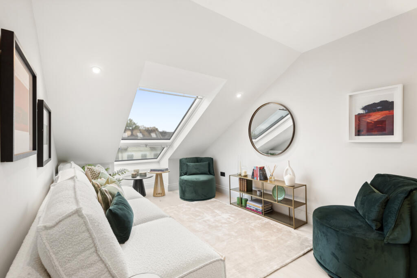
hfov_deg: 96.7
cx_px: 208
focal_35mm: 16
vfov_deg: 73.8
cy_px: 139
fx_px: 185
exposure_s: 1/2.5
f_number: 10
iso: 320
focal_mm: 16
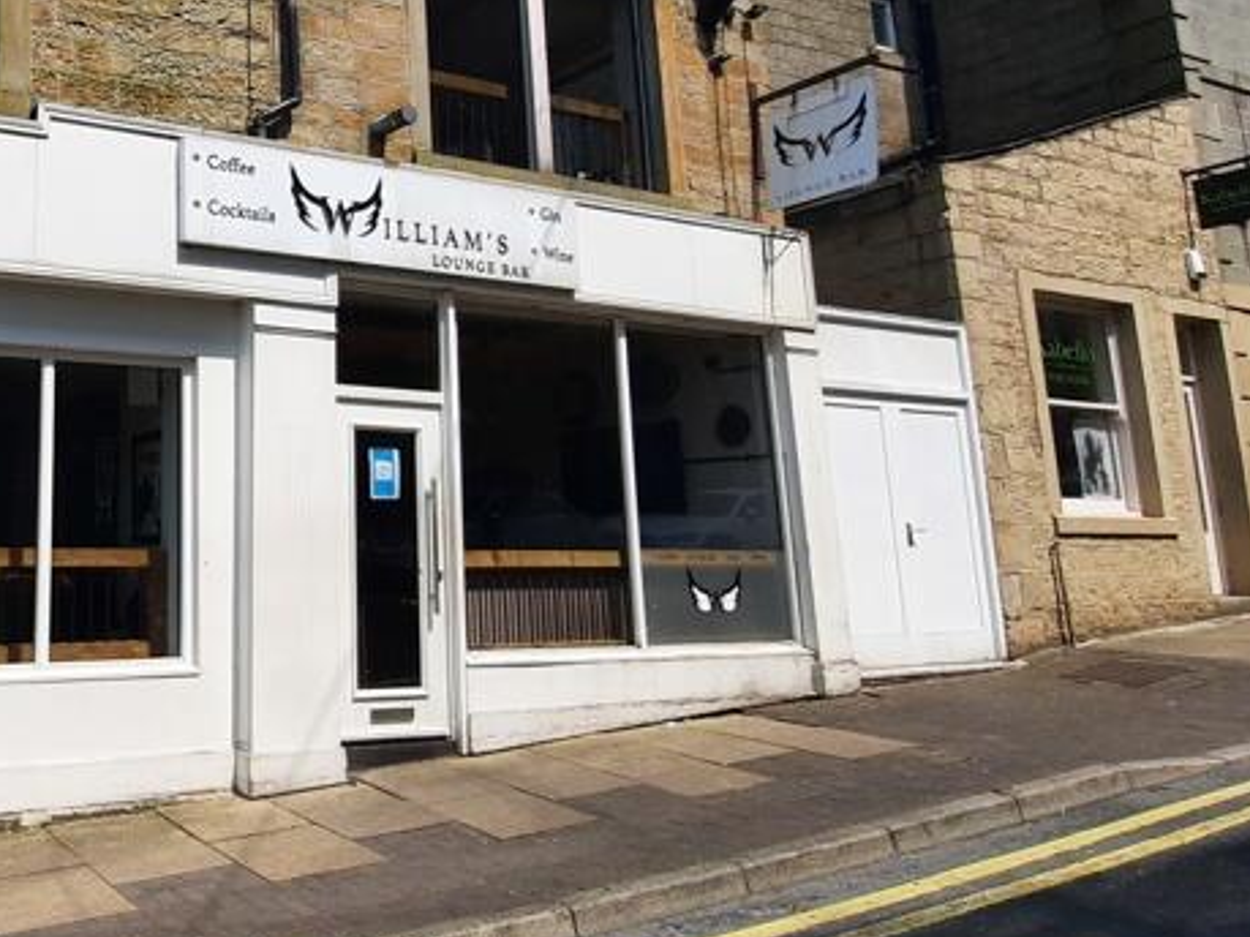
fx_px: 1047
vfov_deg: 47.5
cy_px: 321
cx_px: 74
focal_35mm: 29
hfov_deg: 52.4
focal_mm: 1.74
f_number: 2.2
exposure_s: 1/1661
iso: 40
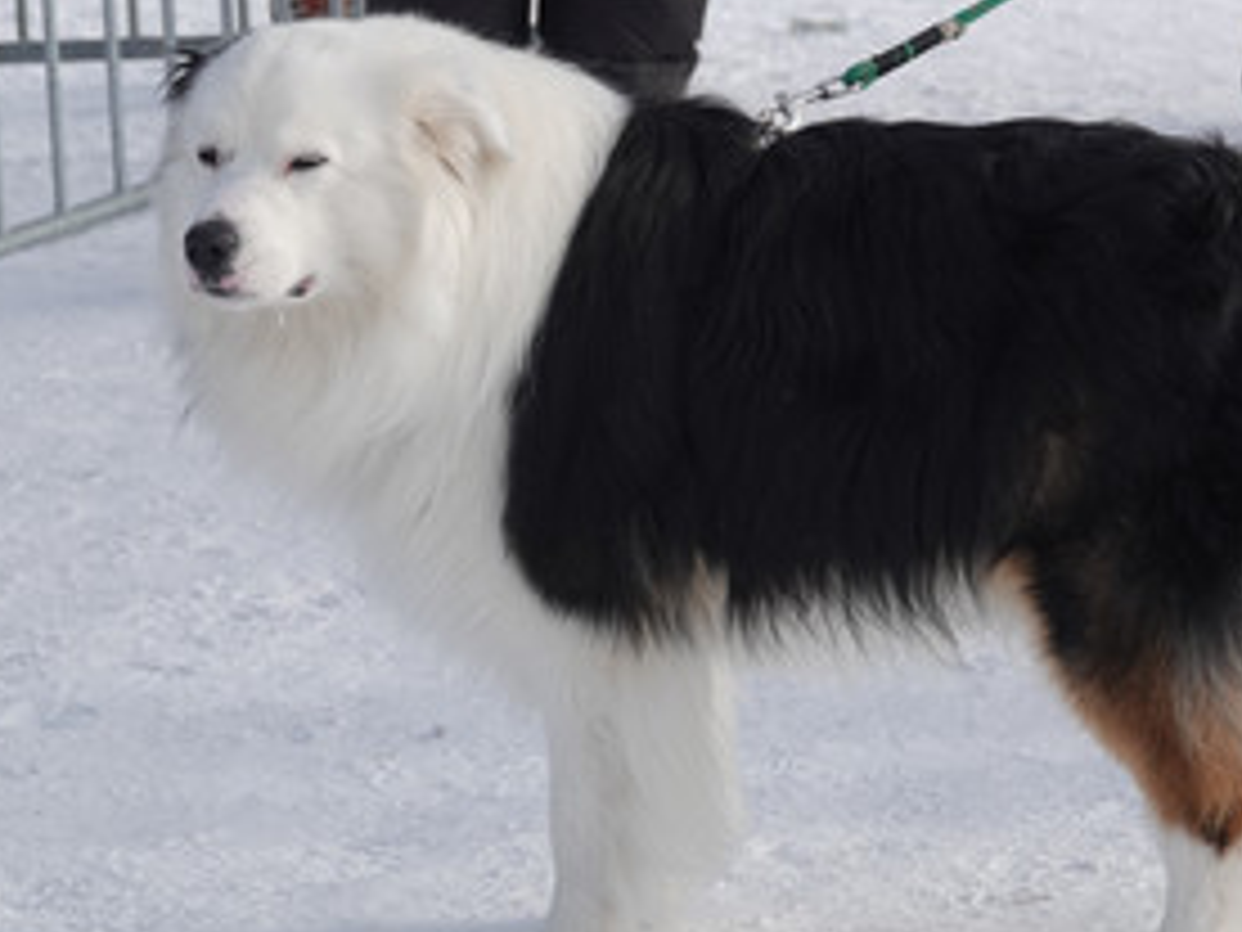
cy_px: 441
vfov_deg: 5.8
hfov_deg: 7.7
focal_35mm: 257
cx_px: 801
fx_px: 9221
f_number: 4
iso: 100
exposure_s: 1/640
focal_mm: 60.29
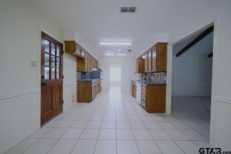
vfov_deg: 81.2
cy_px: 77
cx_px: 116
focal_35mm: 14
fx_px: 90
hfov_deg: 104.2
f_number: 4
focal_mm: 14
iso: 1600
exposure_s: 1/160
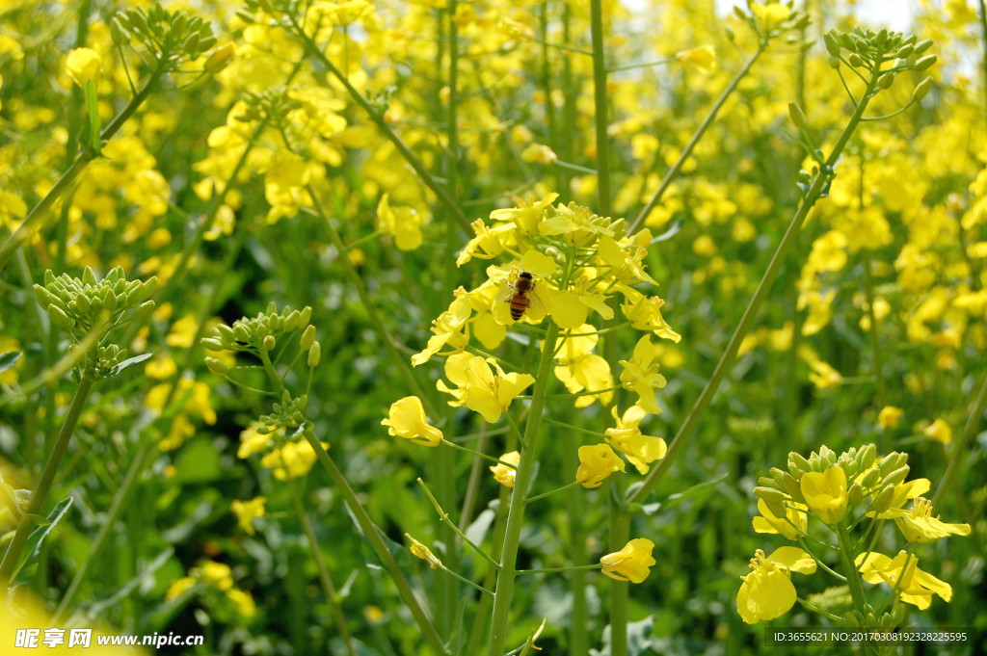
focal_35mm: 57
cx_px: 494
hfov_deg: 35.1
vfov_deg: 23.7
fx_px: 1561
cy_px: 328
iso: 200
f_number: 8
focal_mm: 38
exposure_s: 1/500
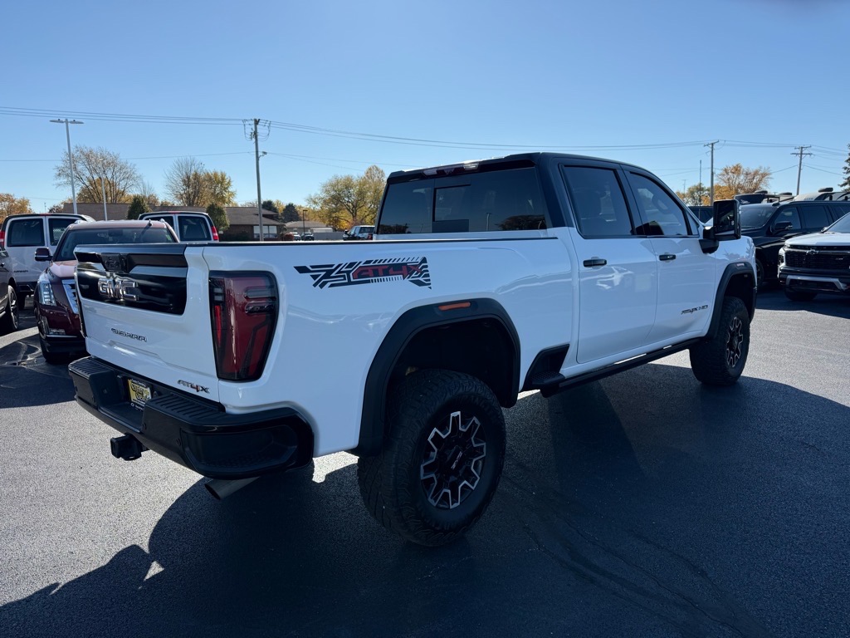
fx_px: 589
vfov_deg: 56.8
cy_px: 319
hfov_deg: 71.6
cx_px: 425
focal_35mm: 24
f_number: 1.78
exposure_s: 1/4405
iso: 80
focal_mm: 6.76
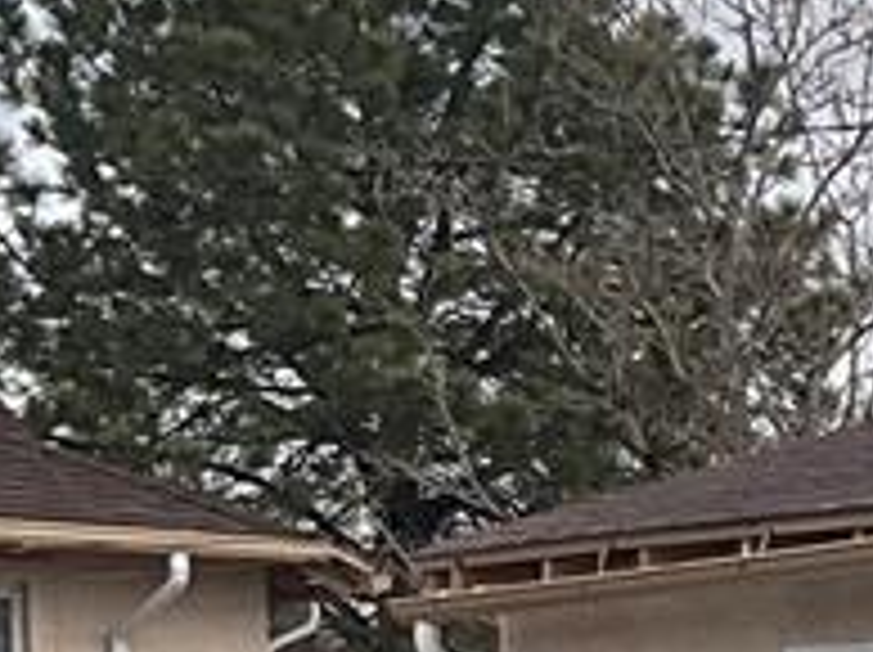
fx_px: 3854
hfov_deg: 11.5
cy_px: 1014
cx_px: 1786
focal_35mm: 153
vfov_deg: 9.4
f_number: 1.8
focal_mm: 3
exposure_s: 1/1577
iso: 25
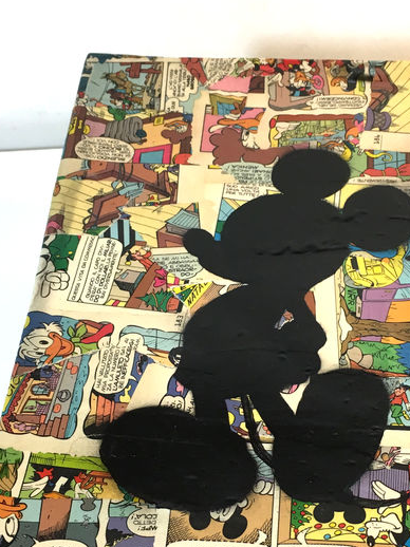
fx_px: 885
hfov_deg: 26.0
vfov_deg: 34.2
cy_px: 345
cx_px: 254
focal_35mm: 56
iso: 40
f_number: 2.2
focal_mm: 4.15
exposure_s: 1/33
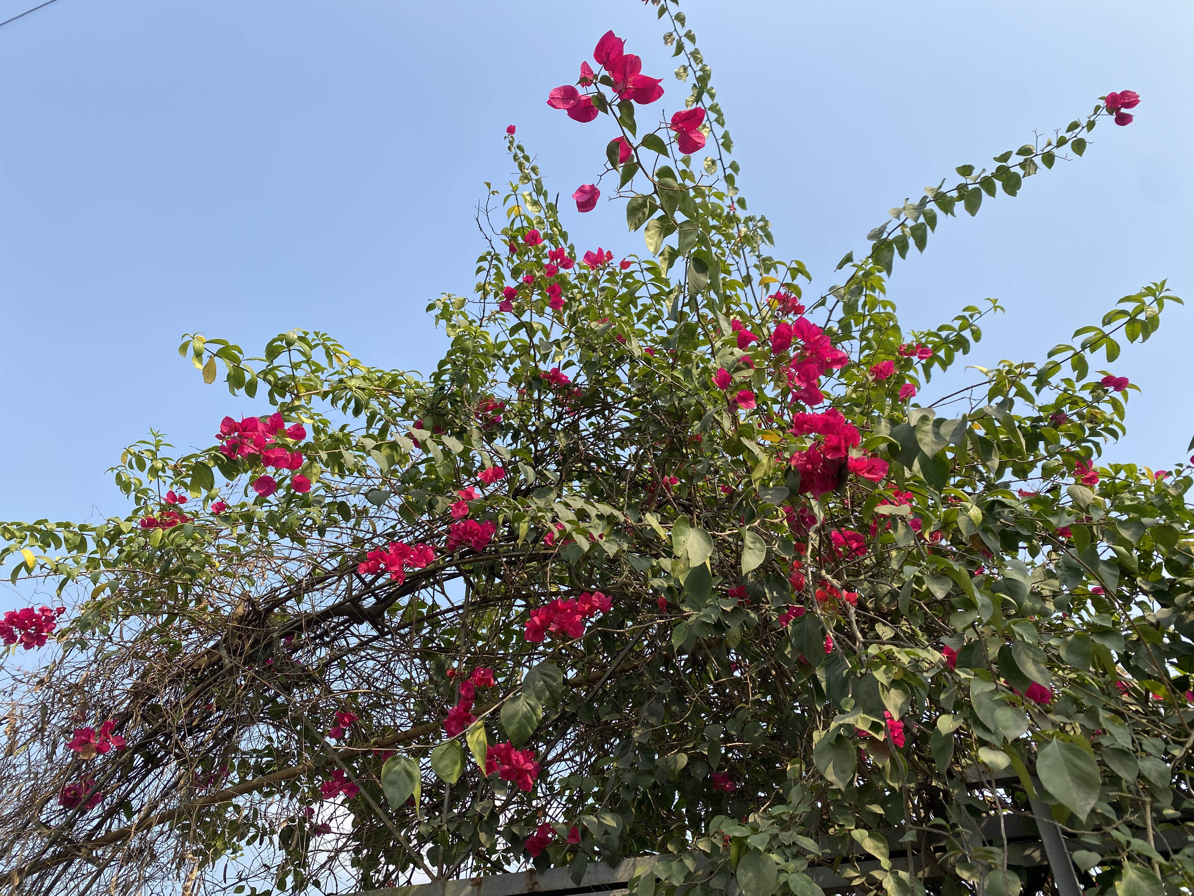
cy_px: 448
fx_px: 897
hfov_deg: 67.3
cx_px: 597
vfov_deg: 53.1
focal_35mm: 26
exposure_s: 1/1701
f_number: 1.8
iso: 32
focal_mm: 4.25
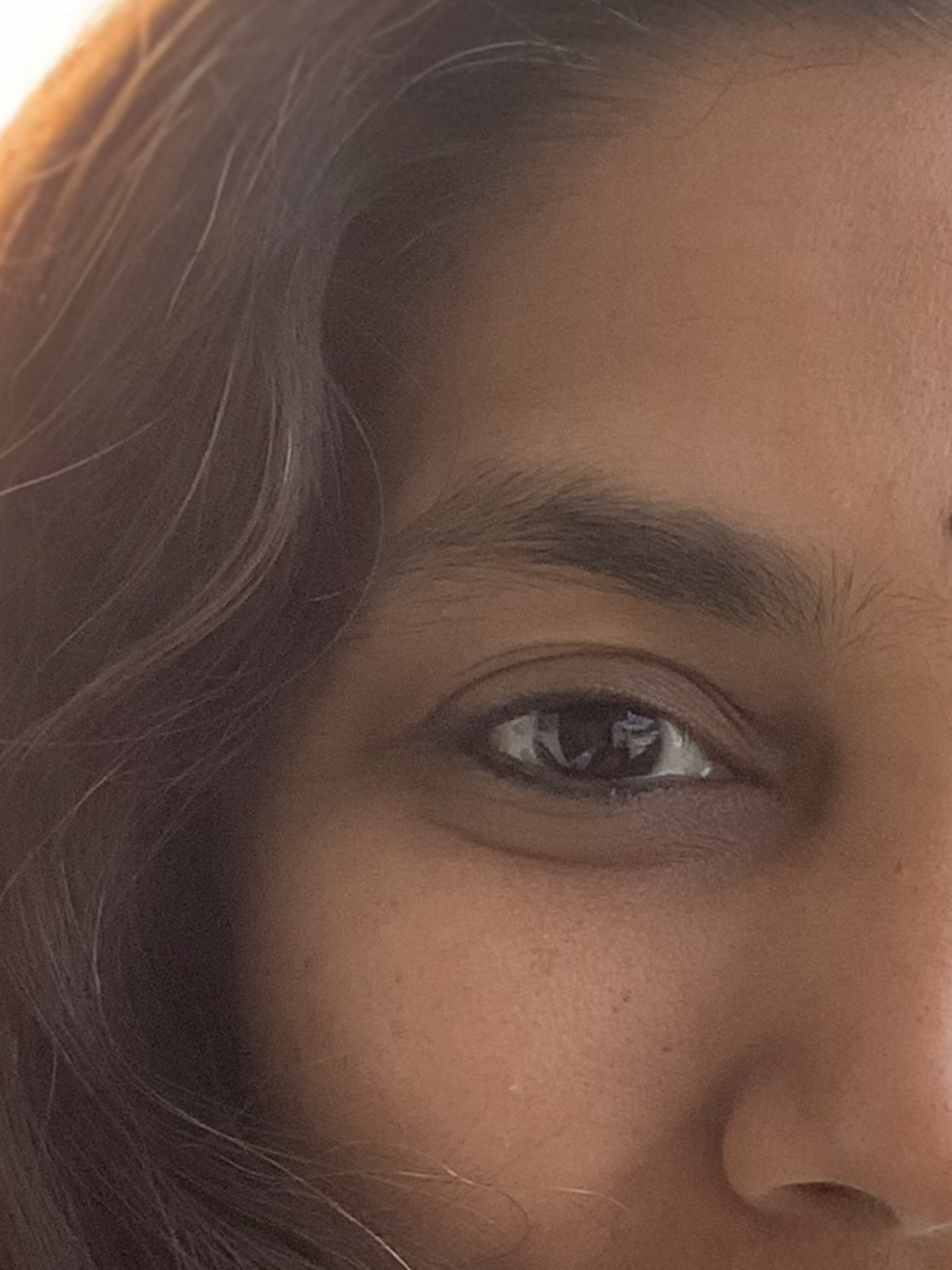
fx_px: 3998
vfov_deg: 17.7
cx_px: 1058
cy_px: 1246
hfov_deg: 13.3
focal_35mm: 109
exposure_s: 1/100
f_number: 2.2
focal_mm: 2.87
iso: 64
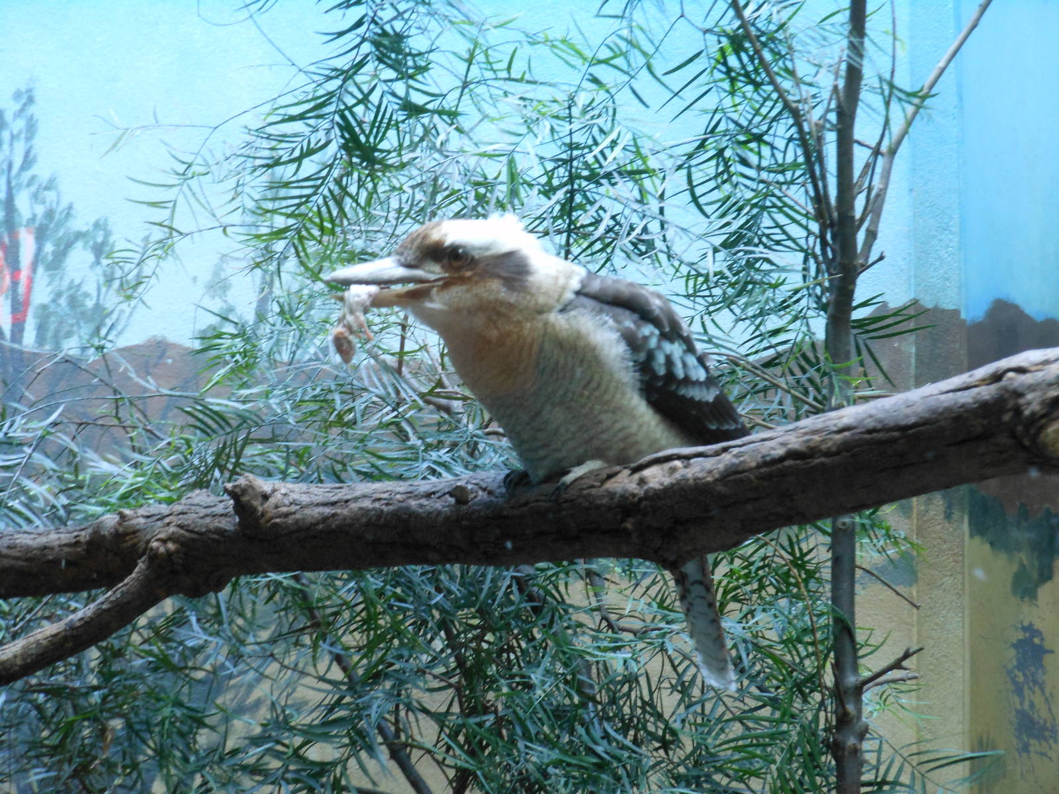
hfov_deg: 19.3
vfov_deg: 14.5
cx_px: 530
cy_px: 397
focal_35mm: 102
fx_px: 3120
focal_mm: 18.3
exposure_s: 1/6
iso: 400
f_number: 5.4
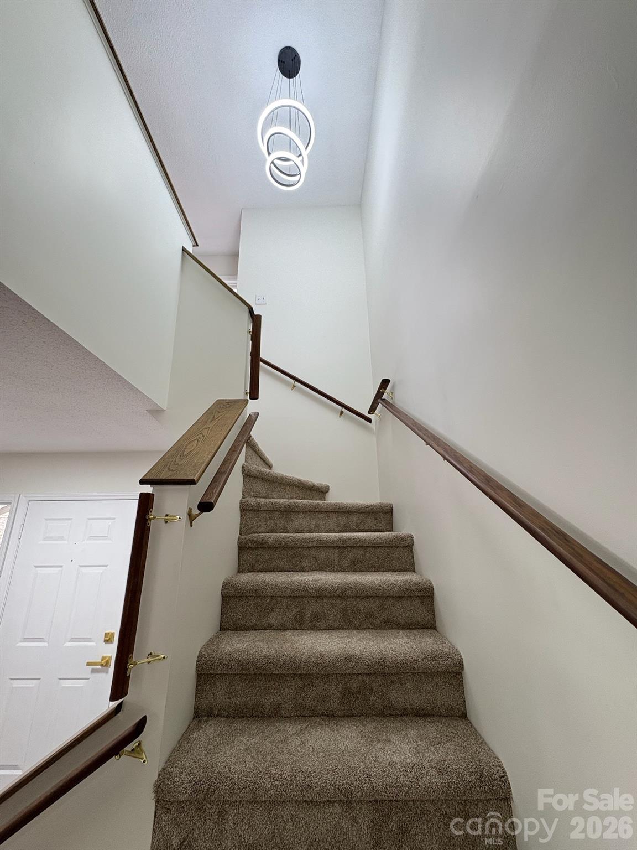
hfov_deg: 85.7
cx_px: 318
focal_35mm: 14
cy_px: 425
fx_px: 344
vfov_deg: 102.1
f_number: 2.2
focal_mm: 2.22
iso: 250
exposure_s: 1/60
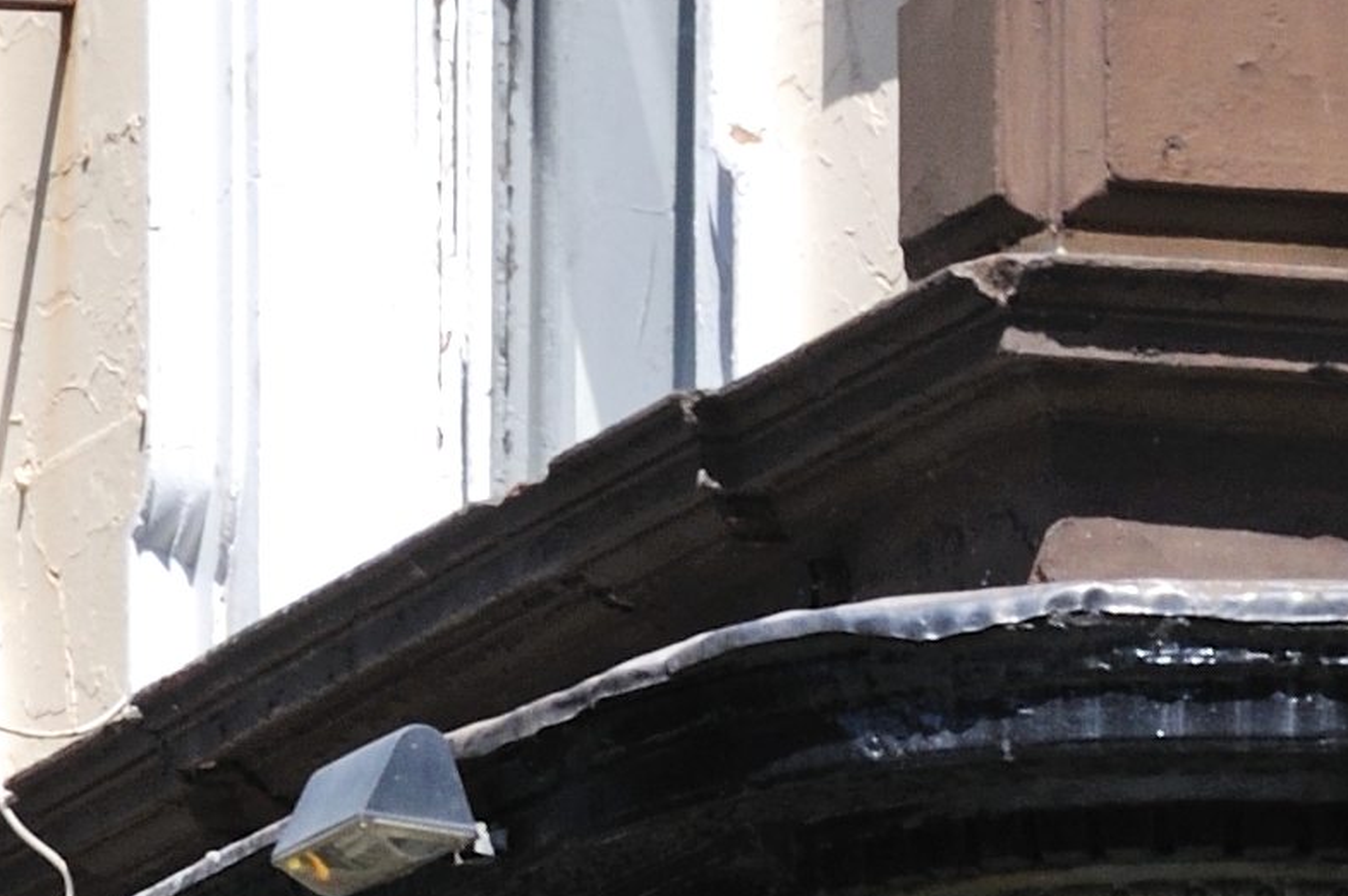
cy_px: 1032
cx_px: -1885
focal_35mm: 475
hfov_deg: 4.3
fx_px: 17771
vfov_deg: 2.9
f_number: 11
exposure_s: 1/320
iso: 200
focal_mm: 58
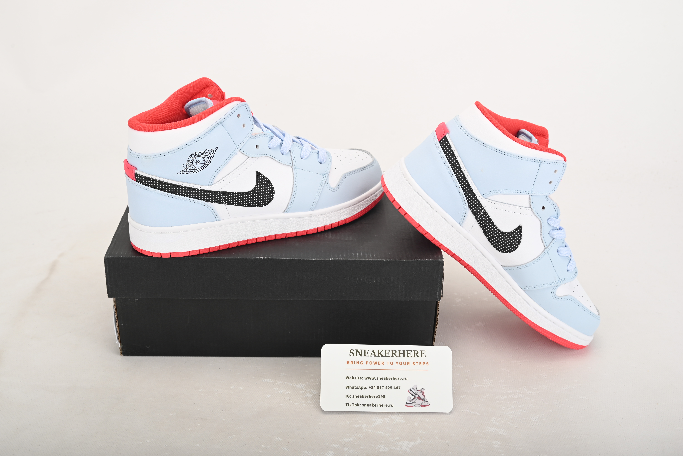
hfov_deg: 46.4
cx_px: 342
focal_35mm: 42
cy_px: 228
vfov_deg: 31.9
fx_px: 797
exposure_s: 1/200
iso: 100
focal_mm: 42
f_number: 11
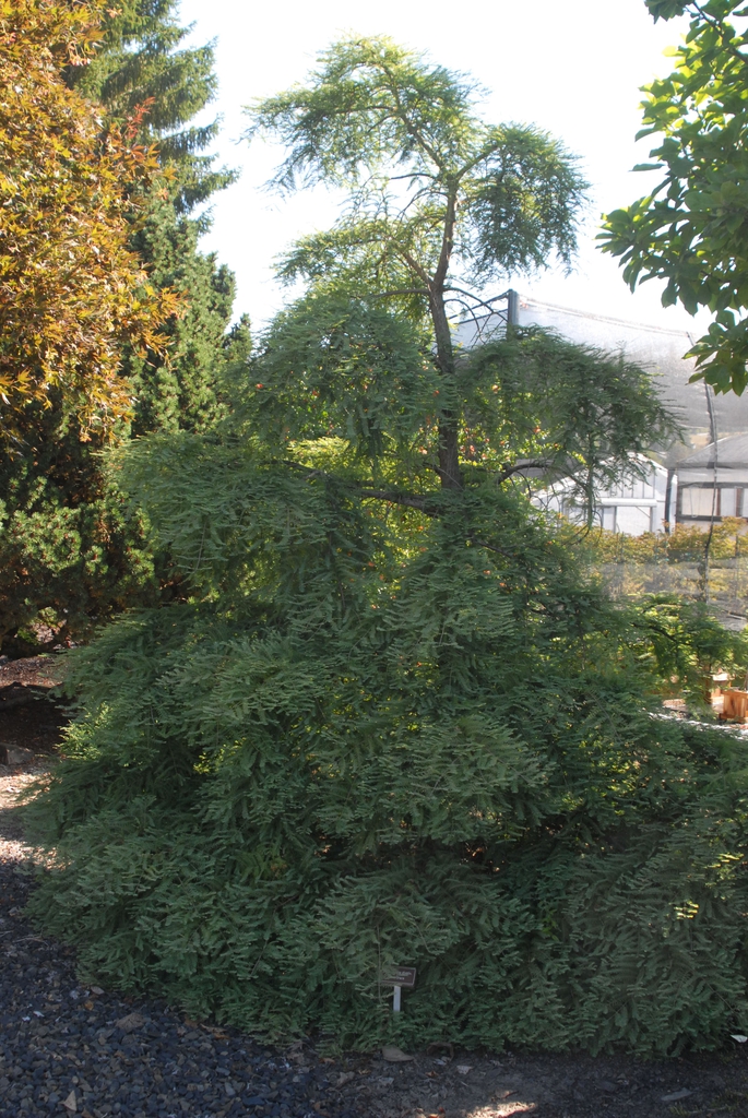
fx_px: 1306
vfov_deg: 46.4
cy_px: 559
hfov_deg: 32.0
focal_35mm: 42
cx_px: 374
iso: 400
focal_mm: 28
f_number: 6.3
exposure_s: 1/160
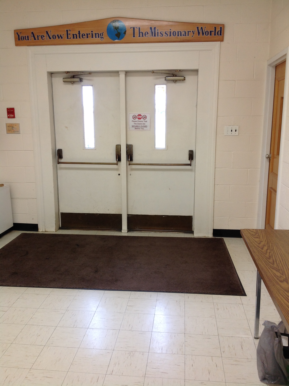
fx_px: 391
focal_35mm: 35
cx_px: 144
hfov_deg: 40.6
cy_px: 193
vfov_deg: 52.7
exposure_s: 1/20
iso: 50
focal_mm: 4.28
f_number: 2.4
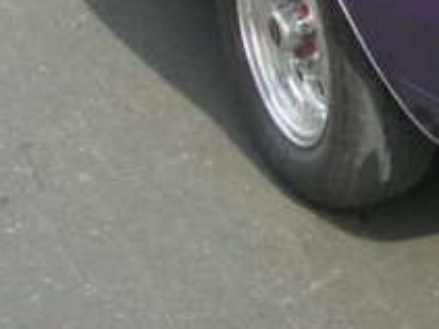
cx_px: 595
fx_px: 1686
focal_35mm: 133
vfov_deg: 10.4
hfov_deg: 14.2
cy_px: -294
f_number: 2.8
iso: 50
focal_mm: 5.7
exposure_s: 1/174
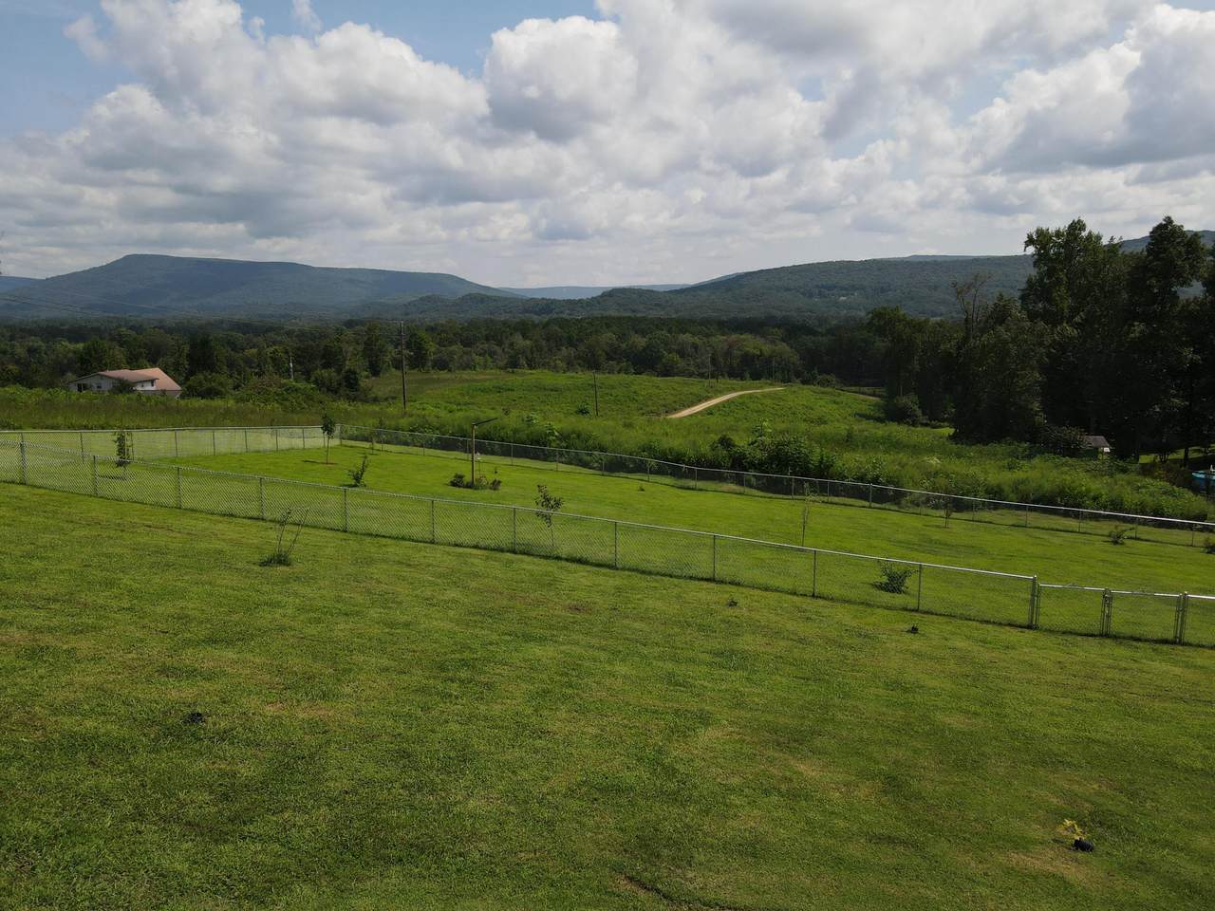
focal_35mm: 24
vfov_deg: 56.8
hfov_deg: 71.6
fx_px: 842
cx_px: 608
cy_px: 456
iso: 100
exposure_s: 1/1000
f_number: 2.8
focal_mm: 4.5
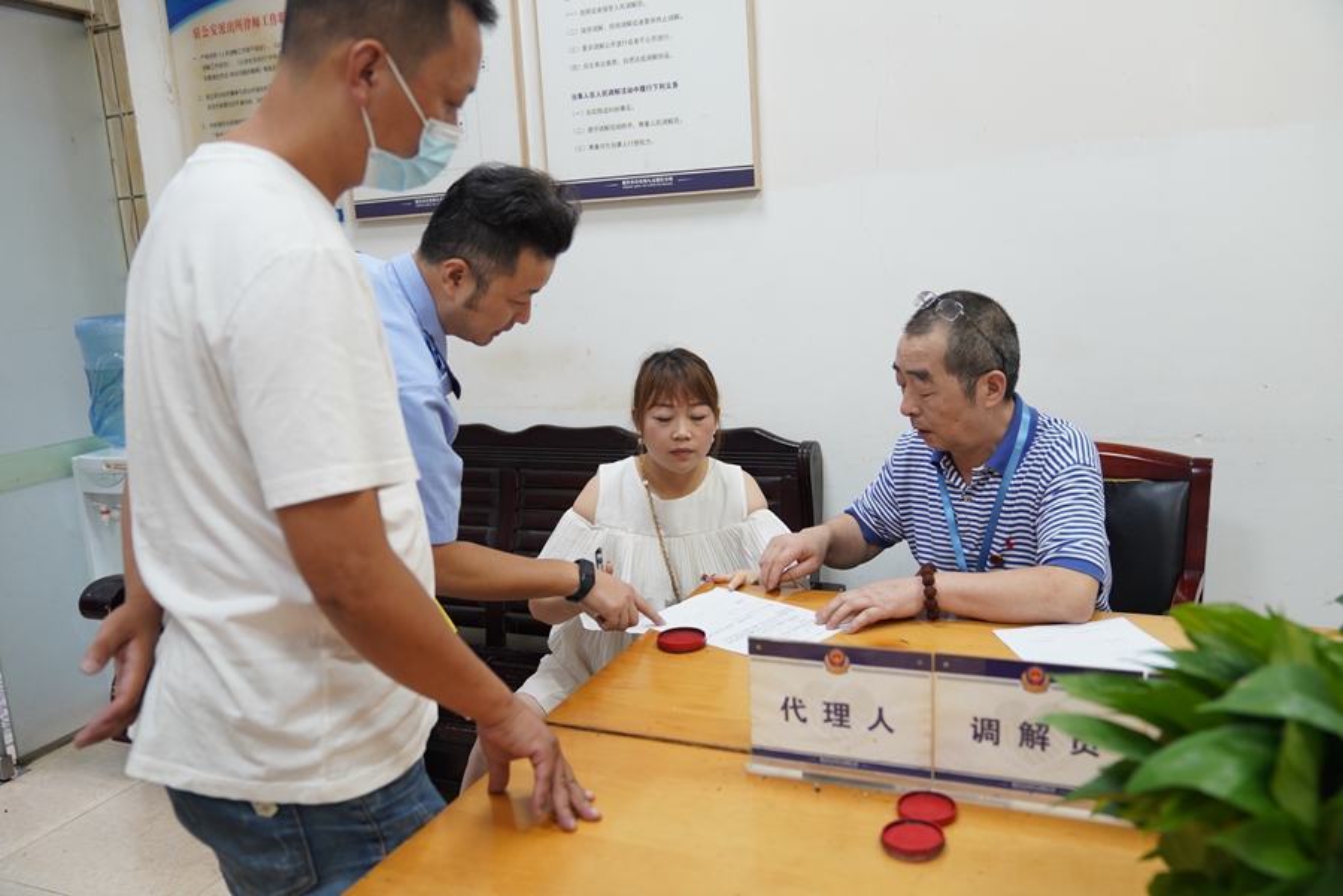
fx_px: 1044
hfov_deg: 65.5
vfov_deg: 46.4
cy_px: 448
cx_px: 672
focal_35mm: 28
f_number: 2.8
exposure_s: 1/100
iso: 500
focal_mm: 28
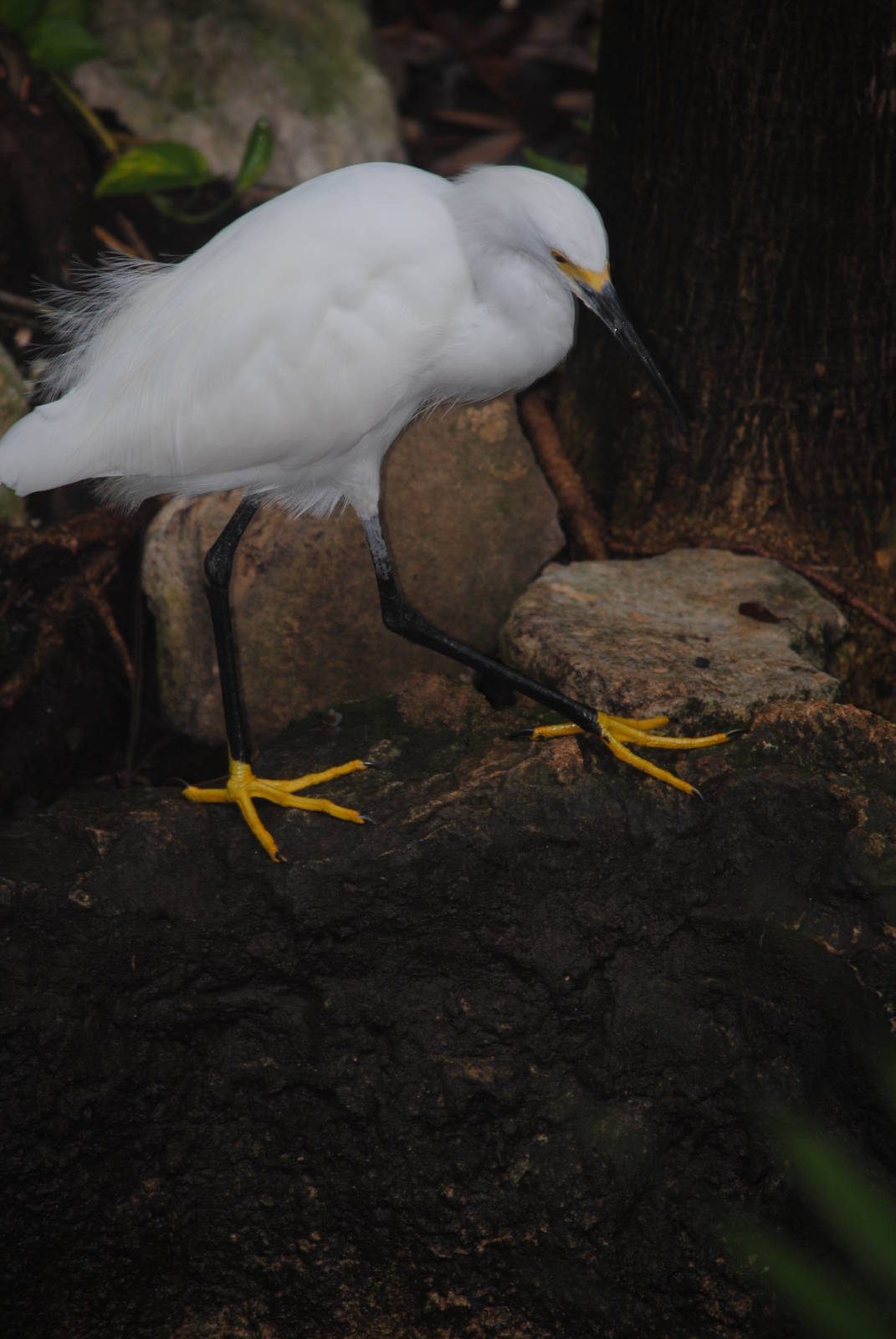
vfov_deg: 5.7
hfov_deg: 3.8
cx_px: 448
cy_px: 670
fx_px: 13401
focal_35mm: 360
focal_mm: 240
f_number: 5.3
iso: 200
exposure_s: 1/60
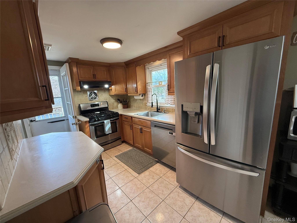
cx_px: 148
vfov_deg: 85.7
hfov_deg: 102.1
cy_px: 112
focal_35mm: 14
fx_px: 120
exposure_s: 1/120
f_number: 2.2
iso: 320
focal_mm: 2.22
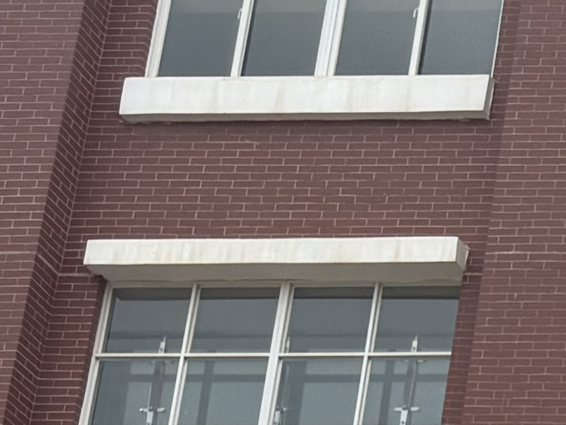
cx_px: 1610
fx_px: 2763
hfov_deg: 9.5
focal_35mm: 169
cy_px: 980
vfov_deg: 8.2
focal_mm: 6.76
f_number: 1.78
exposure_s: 1/2959
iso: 80
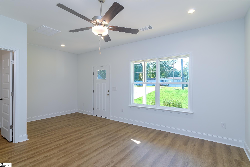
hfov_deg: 96.7
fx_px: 111
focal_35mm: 16
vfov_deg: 73.7
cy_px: 84
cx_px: 125
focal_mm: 11
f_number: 7.1
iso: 320
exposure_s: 1/125
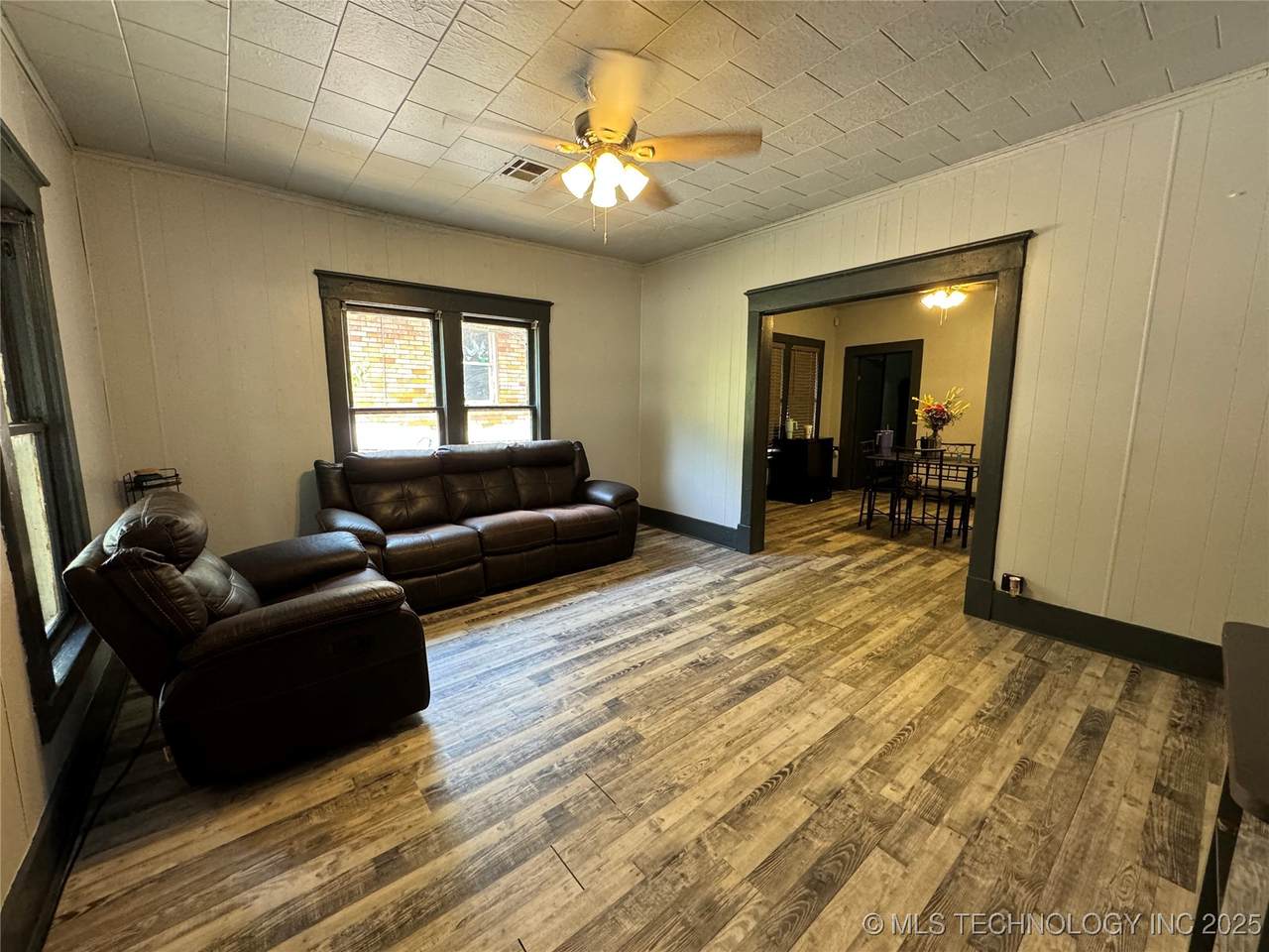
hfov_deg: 102.1
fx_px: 513
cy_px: 476
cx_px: 634
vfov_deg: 85.7
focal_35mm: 14
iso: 400
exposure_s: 1/60
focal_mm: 2.22
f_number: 2.2
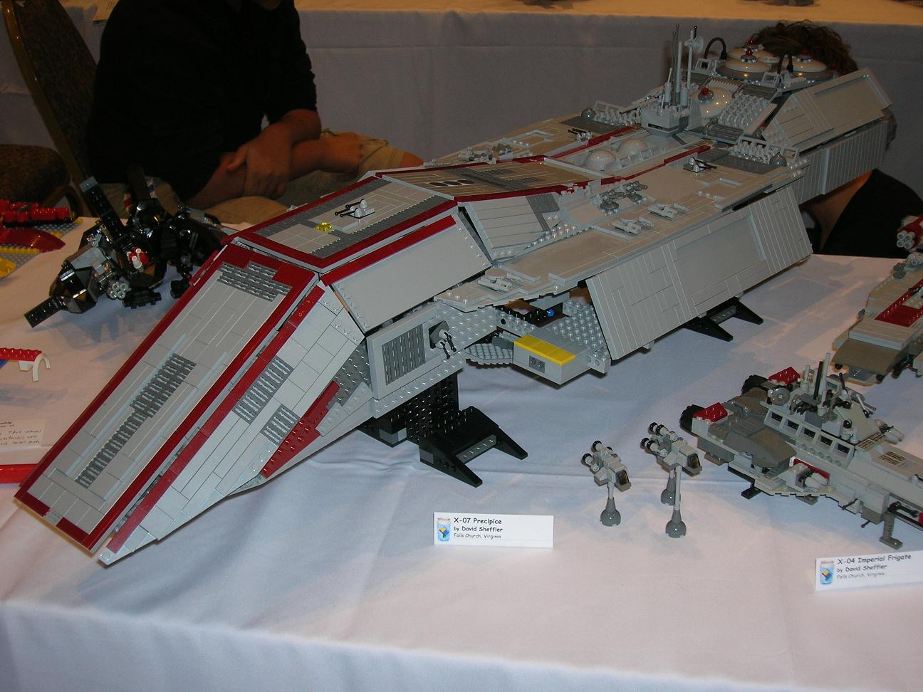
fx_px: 1227
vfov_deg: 31.5
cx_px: 462
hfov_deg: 41.2
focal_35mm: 46
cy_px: 346
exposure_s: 1/60.1
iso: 50
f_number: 3.2
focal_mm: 7.7
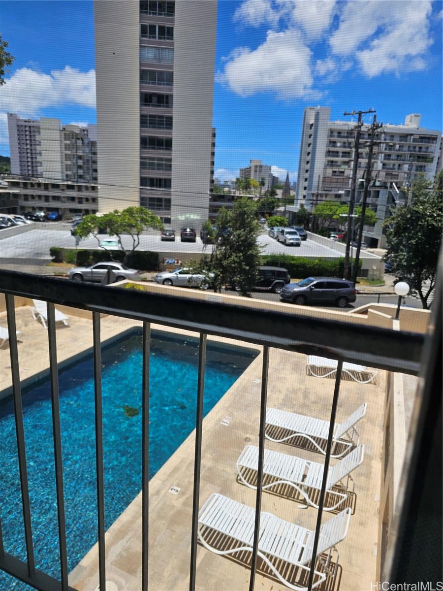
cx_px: 222
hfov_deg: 58.9
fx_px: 392
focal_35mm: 23
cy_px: 296
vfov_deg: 73.9
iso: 10
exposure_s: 1/781
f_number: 1.7
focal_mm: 6.3
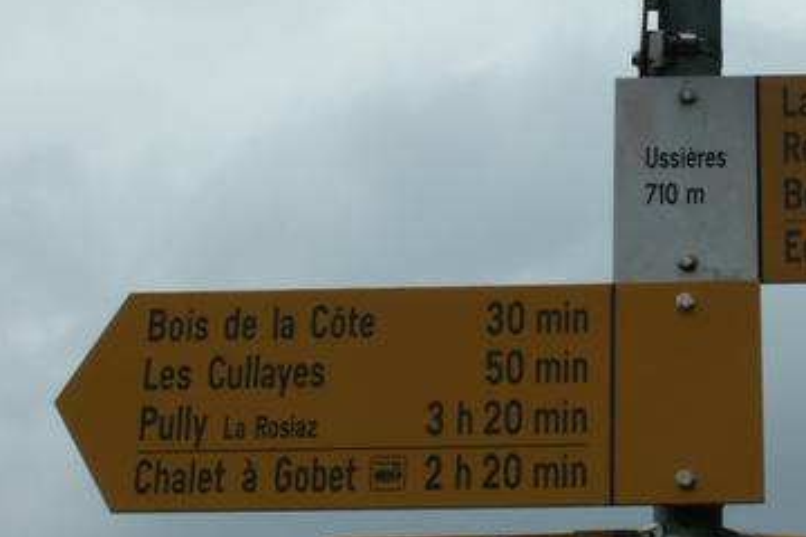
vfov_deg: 14.0
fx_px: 2194
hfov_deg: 20.4
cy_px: 204
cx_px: 710
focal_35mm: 98
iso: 50
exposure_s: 1/250
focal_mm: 8.78
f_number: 8
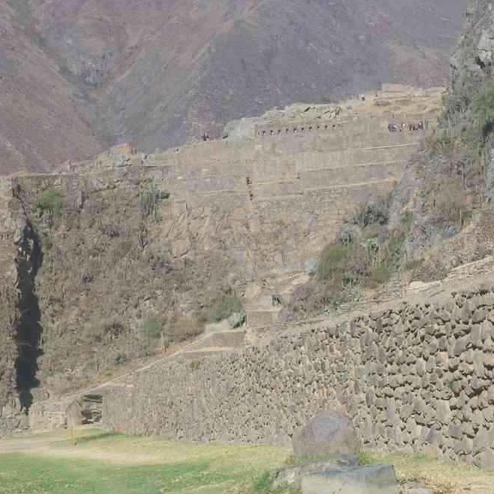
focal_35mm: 87
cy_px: 247
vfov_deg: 20.0
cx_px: 213
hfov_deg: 20.0
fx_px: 1399
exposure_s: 1/100
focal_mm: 45
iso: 200
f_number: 11
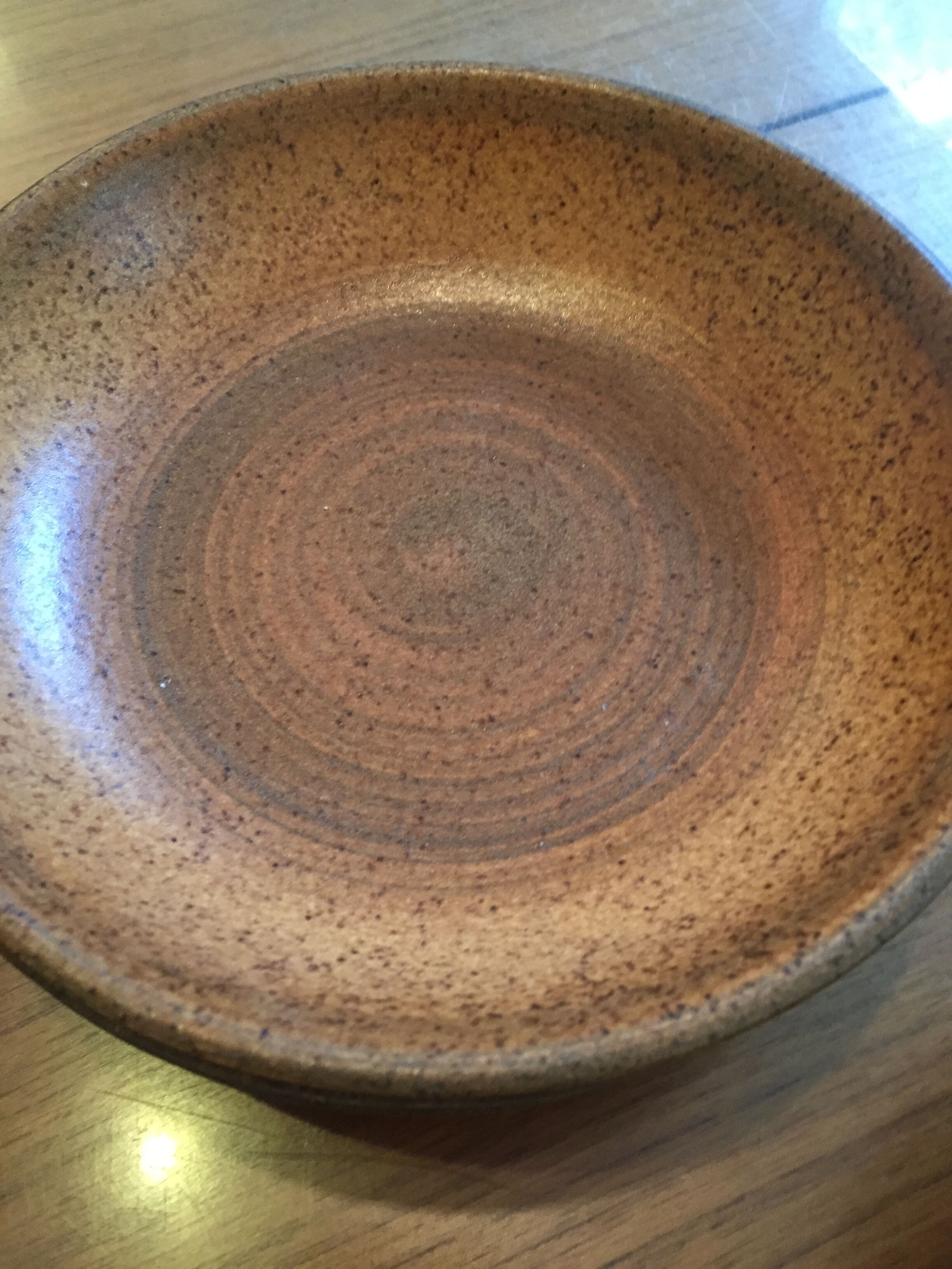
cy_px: 634
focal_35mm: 29
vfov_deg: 61.7
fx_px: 1063
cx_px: 476
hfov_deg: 48.2
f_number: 2.2
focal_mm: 4.15
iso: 200
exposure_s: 1/33
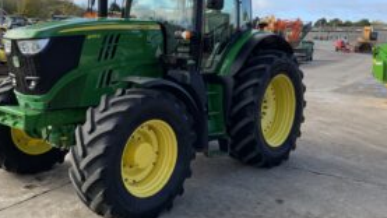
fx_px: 421
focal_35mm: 41
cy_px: 75
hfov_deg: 49.3
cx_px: 169
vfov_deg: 28.9
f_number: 1.8
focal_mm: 3
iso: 16
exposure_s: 1/1076
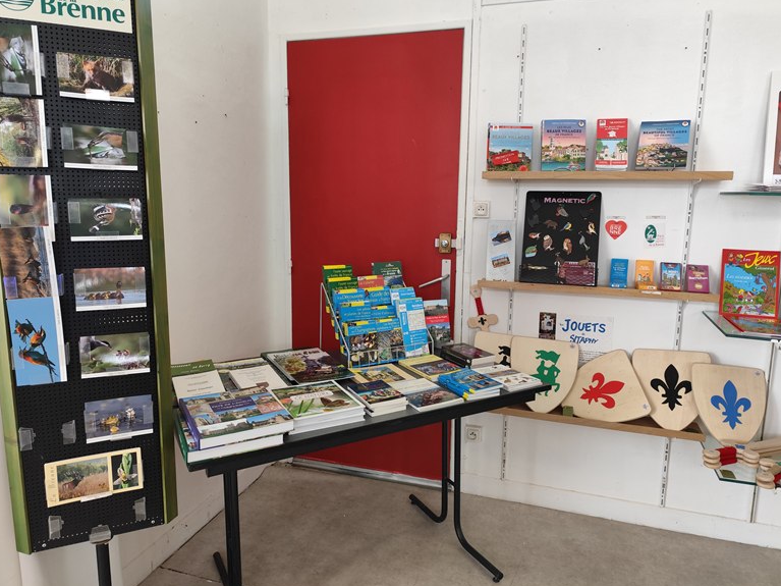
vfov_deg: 56.8
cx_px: 399
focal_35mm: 24
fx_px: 541
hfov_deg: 71.6
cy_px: 285
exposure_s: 1/100
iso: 500
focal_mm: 6.19
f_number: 1.65
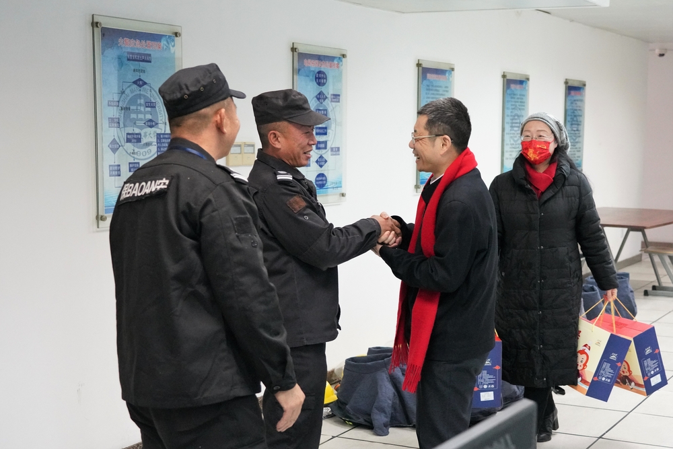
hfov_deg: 46.4
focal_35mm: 42
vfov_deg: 31.9
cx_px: 336
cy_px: 224
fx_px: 785
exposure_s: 1/200
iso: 6400
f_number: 4
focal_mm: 42
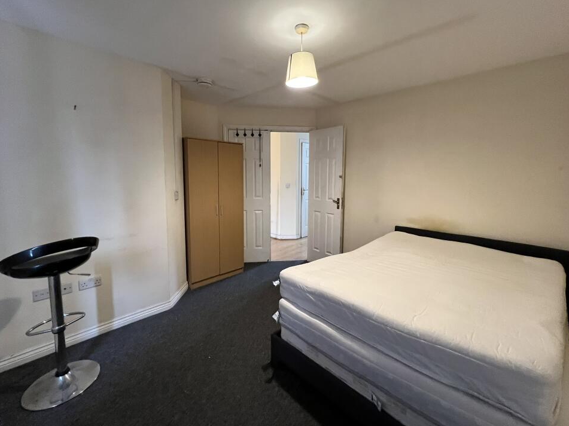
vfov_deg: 85.6
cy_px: 200
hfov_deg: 102.1
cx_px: 286
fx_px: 230
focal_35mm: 14
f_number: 1.8
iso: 640
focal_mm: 1.57
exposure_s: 1/60
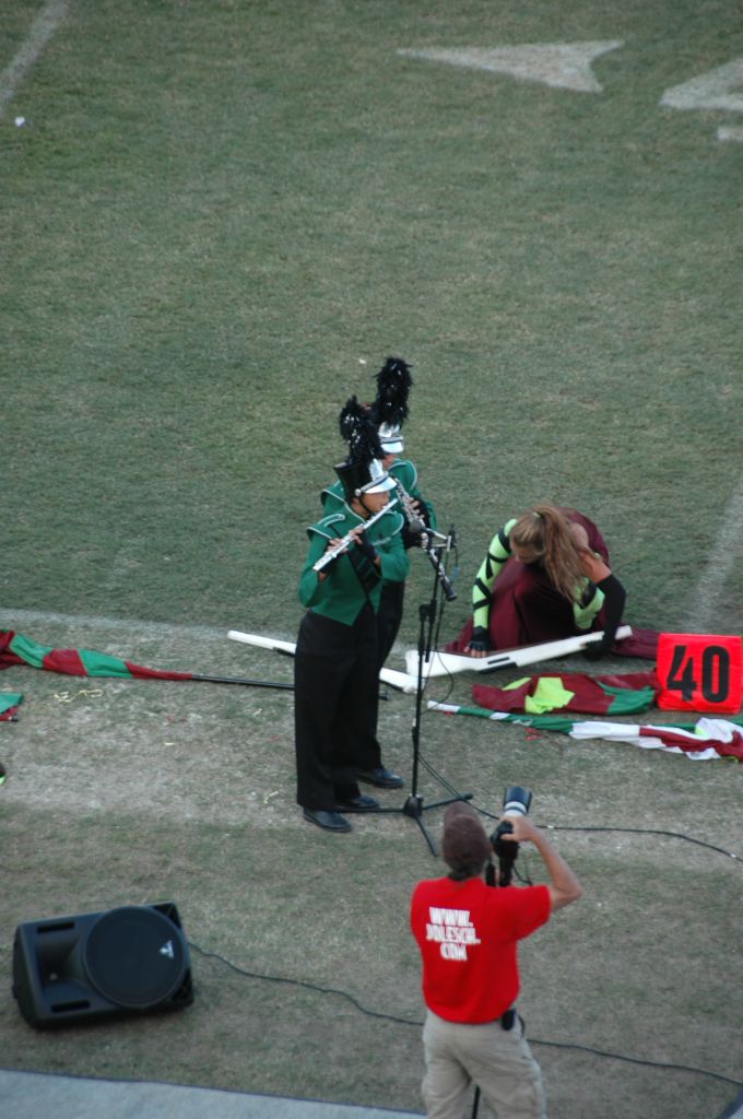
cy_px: 560
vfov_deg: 6.9
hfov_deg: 4.6
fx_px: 9312
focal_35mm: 300
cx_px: 372
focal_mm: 200
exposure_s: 1/60
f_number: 5.6
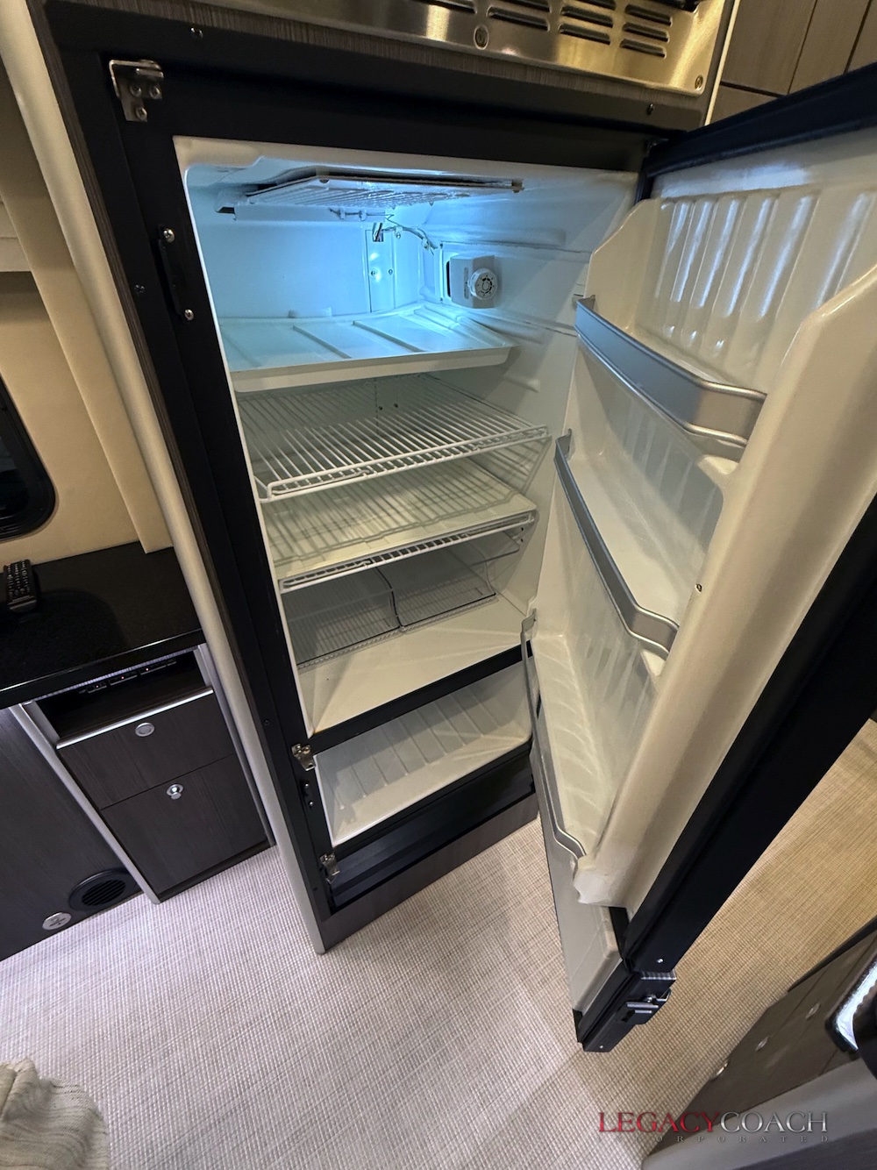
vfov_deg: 102.1
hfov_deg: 85.7
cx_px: 438
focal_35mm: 14
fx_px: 473
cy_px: 585
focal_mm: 2.22
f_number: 2.2
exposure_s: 1/60
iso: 400
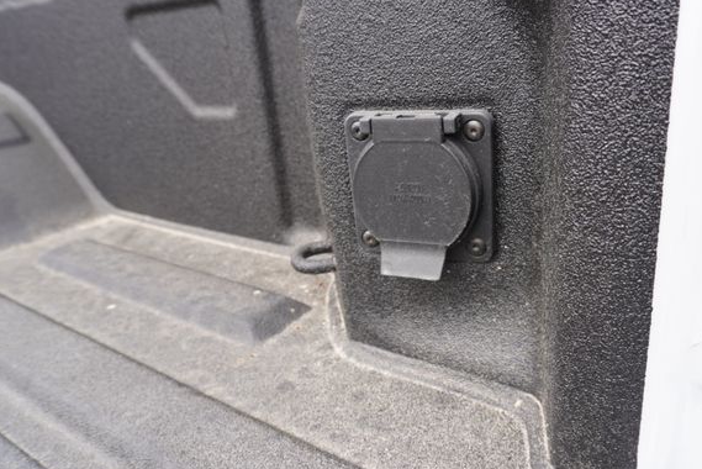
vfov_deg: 48.0
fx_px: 527
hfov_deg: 67.1
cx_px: 394
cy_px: 232
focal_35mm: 27
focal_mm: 16
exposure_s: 1/80
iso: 100
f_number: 5.6
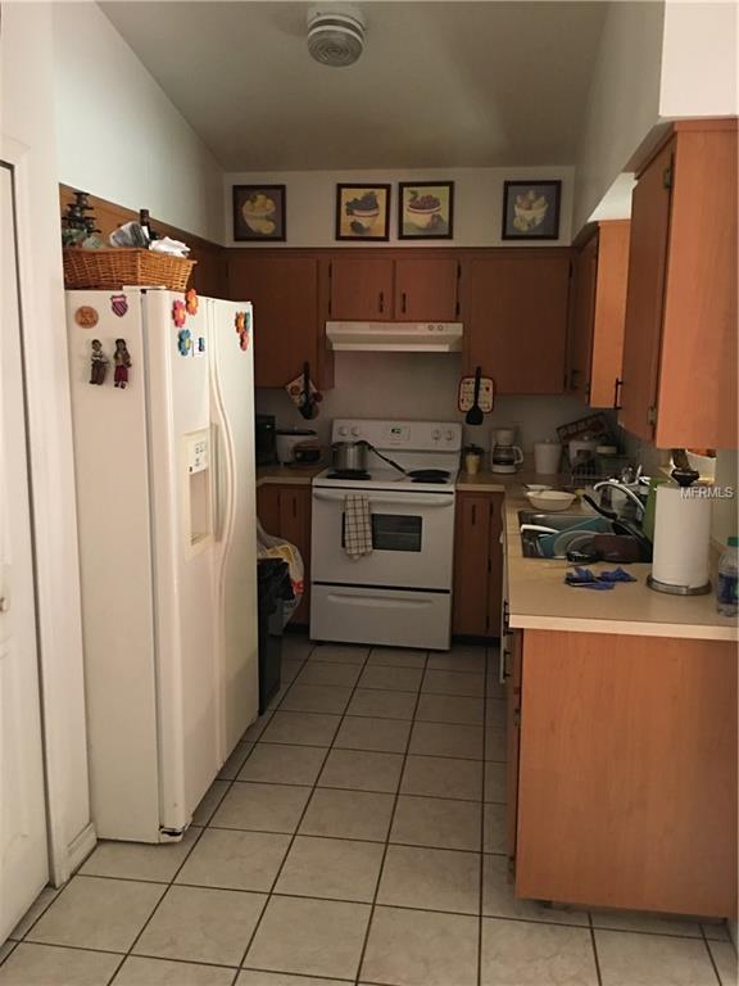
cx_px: 370
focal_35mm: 29
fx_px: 825
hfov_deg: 48.2
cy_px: 493
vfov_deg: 61.7
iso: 64
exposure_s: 1/4
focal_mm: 4.15
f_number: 2.2
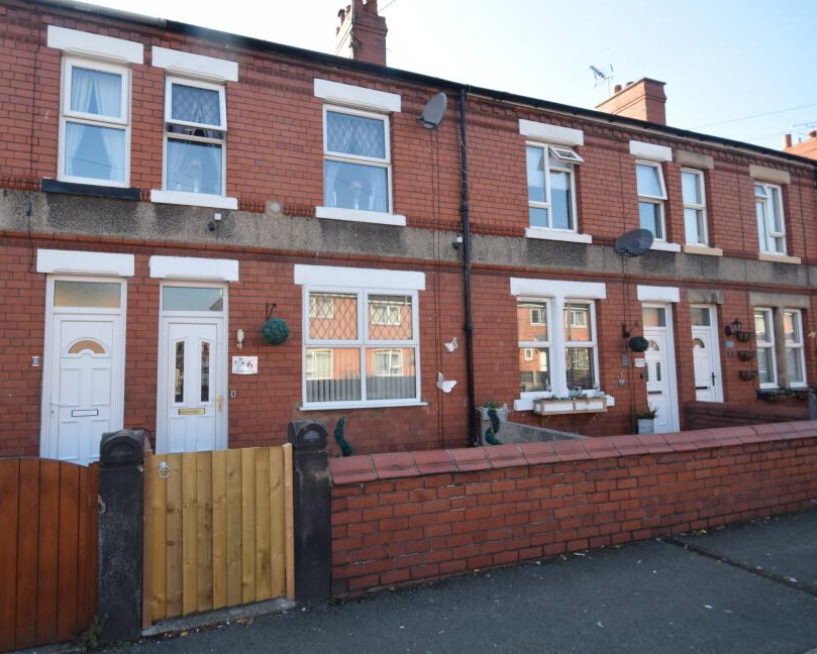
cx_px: 327
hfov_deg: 80.6
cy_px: 326
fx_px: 474
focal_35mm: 20
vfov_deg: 69.2
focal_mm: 11
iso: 400
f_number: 8
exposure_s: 1/250
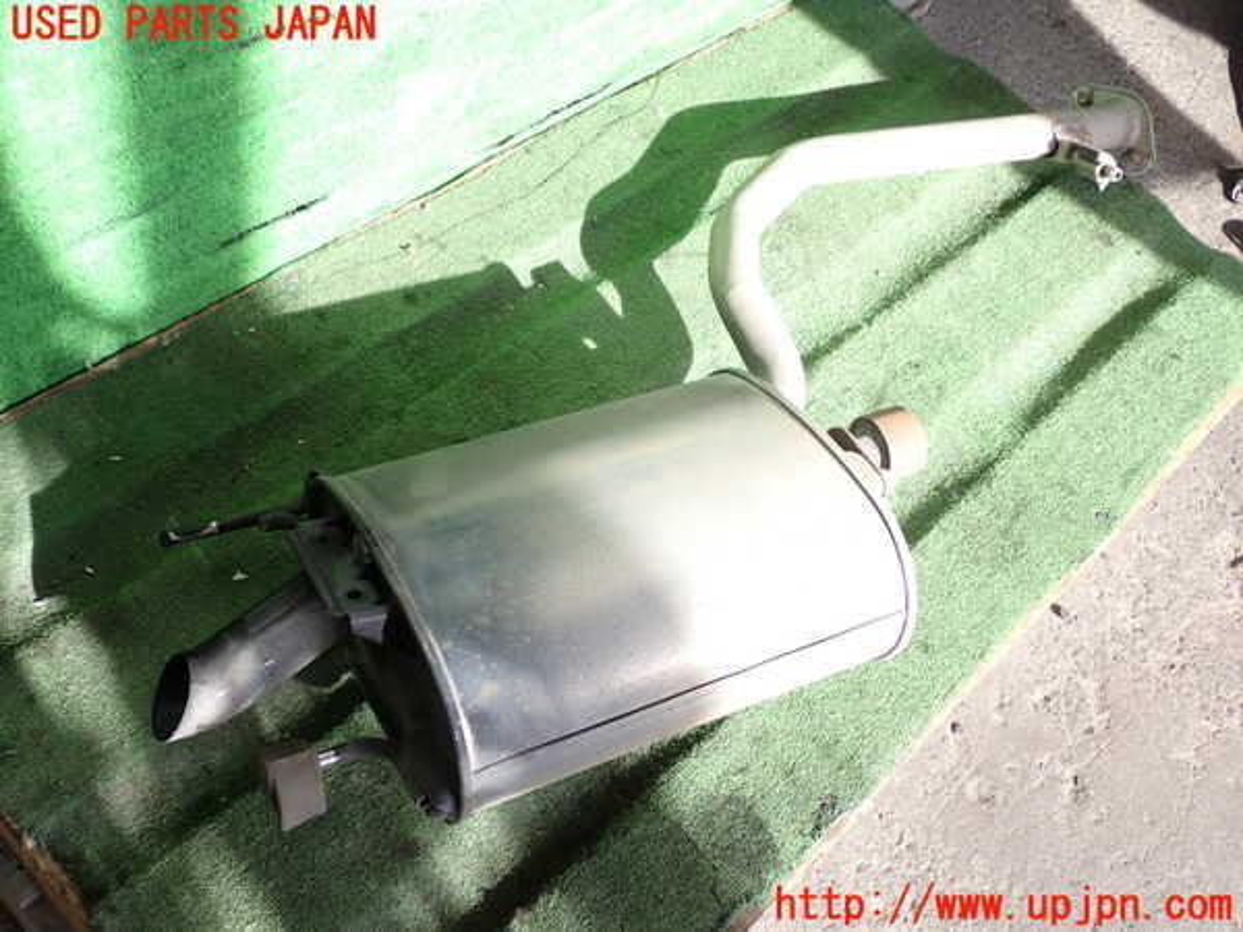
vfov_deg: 37.7
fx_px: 1365
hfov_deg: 49.0
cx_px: 622
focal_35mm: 38
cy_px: 466
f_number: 2.7
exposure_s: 1/200
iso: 100
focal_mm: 6.83
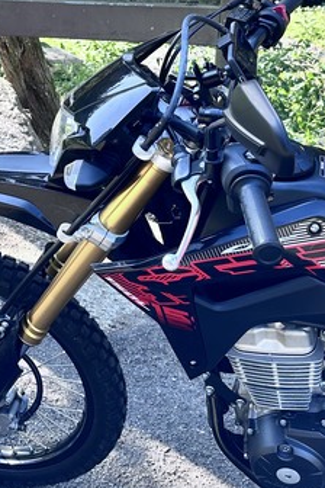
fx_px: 785
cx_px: -1
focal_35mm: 58
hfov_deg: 22.5
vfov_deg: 33.5
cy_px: 95
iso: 80
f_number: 1.78
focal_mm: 6.86
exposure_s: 1/779
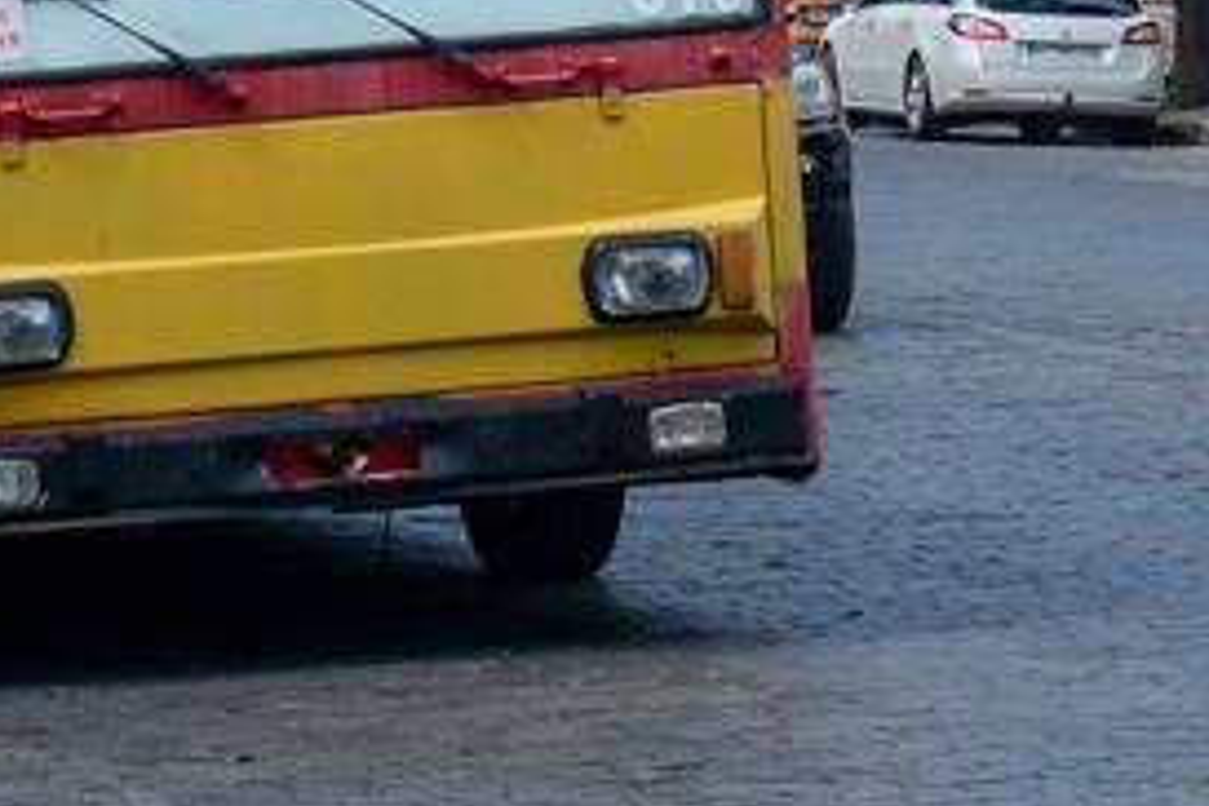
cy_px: -804
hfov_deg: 9.4
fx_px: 7388
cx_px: 651
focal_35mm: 220
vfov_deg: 6.1
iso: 160
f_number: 4.5
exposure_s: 1/800
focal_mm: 50
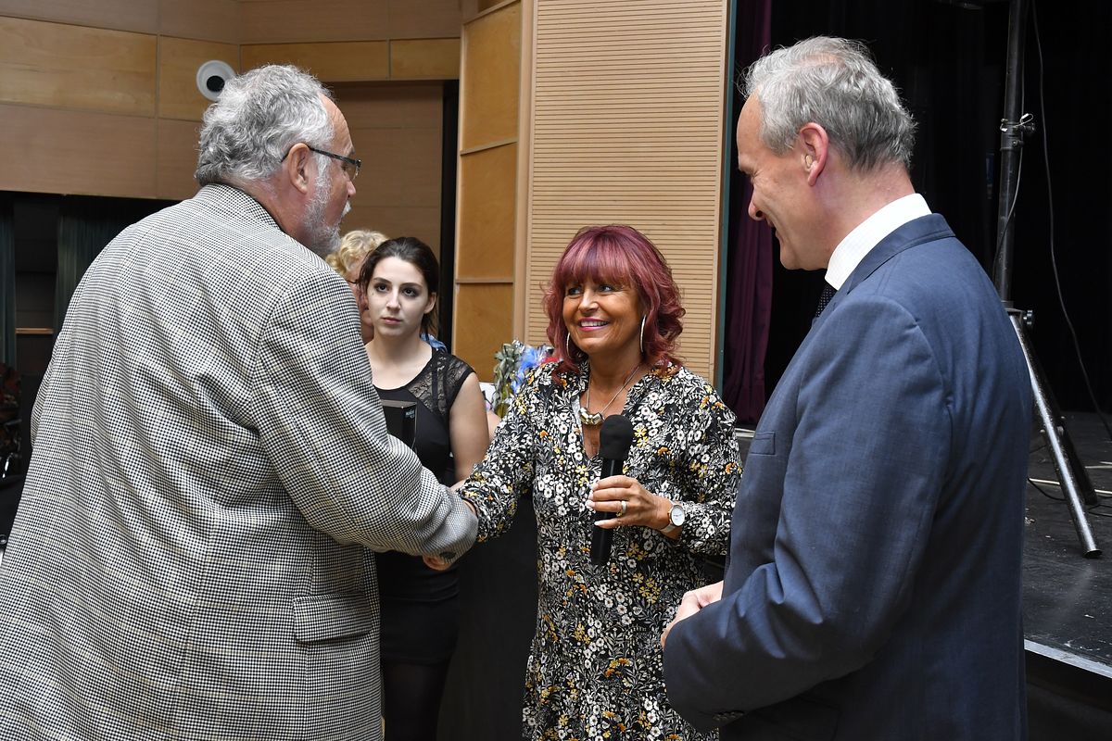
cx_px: 556
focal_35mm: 38
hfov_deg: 51.3
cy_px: 370
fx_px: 1158
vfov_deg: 35.5
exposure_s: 1/160
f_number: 6.3
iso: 1600
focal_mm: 25
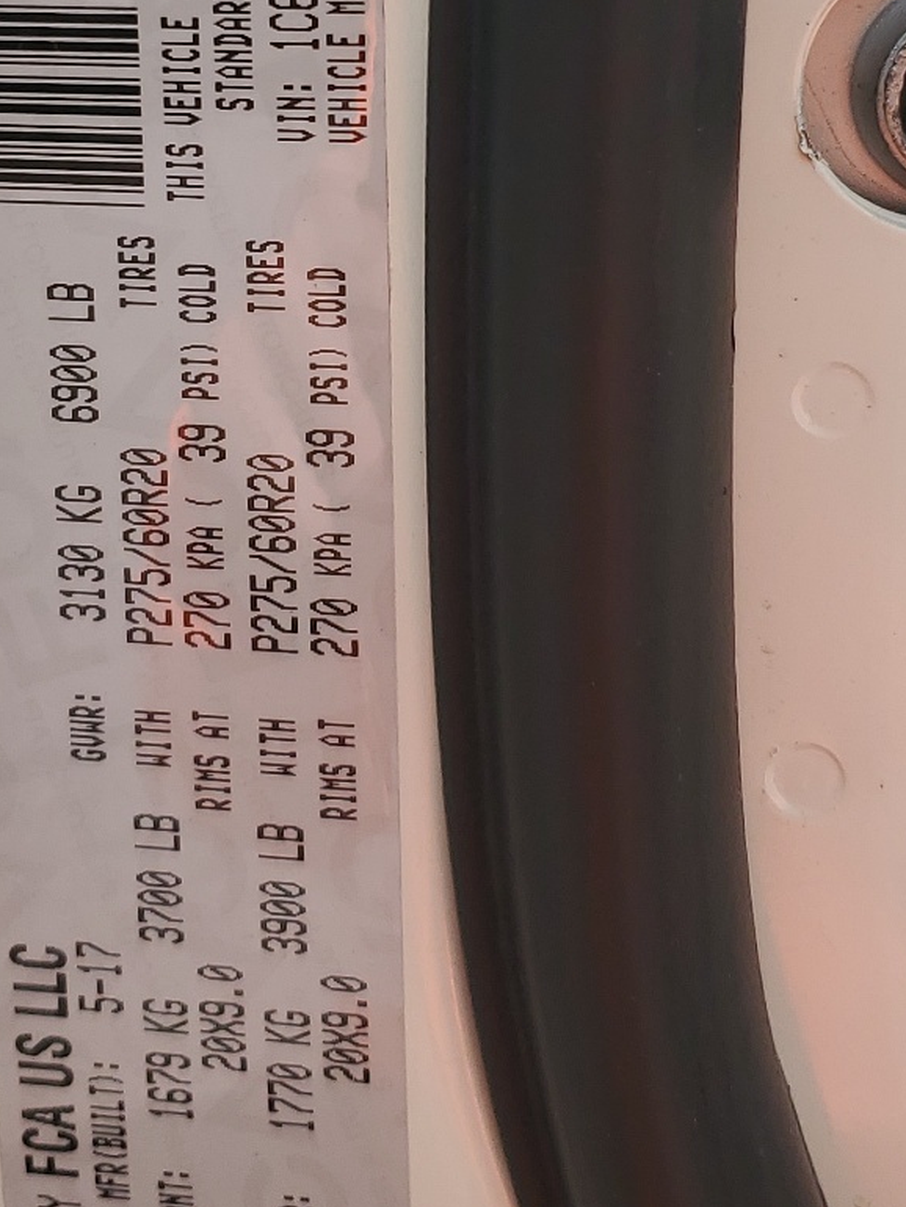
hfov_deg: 20.4
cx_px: 346
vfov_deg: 26.4
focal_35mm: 72
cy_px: 192
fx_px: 2511
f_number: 1.5
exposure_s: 1/1667
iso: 50
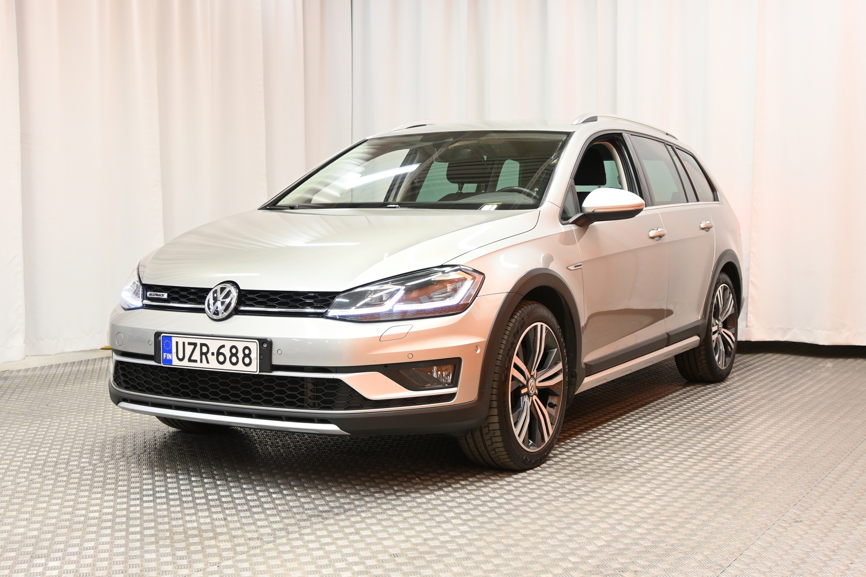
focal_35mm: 46
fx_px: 1100
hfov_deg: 43.0
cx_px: 433
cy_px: 288
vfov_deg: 29.4
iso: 800
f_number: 4.8
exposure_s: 1/50
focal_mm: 30.5
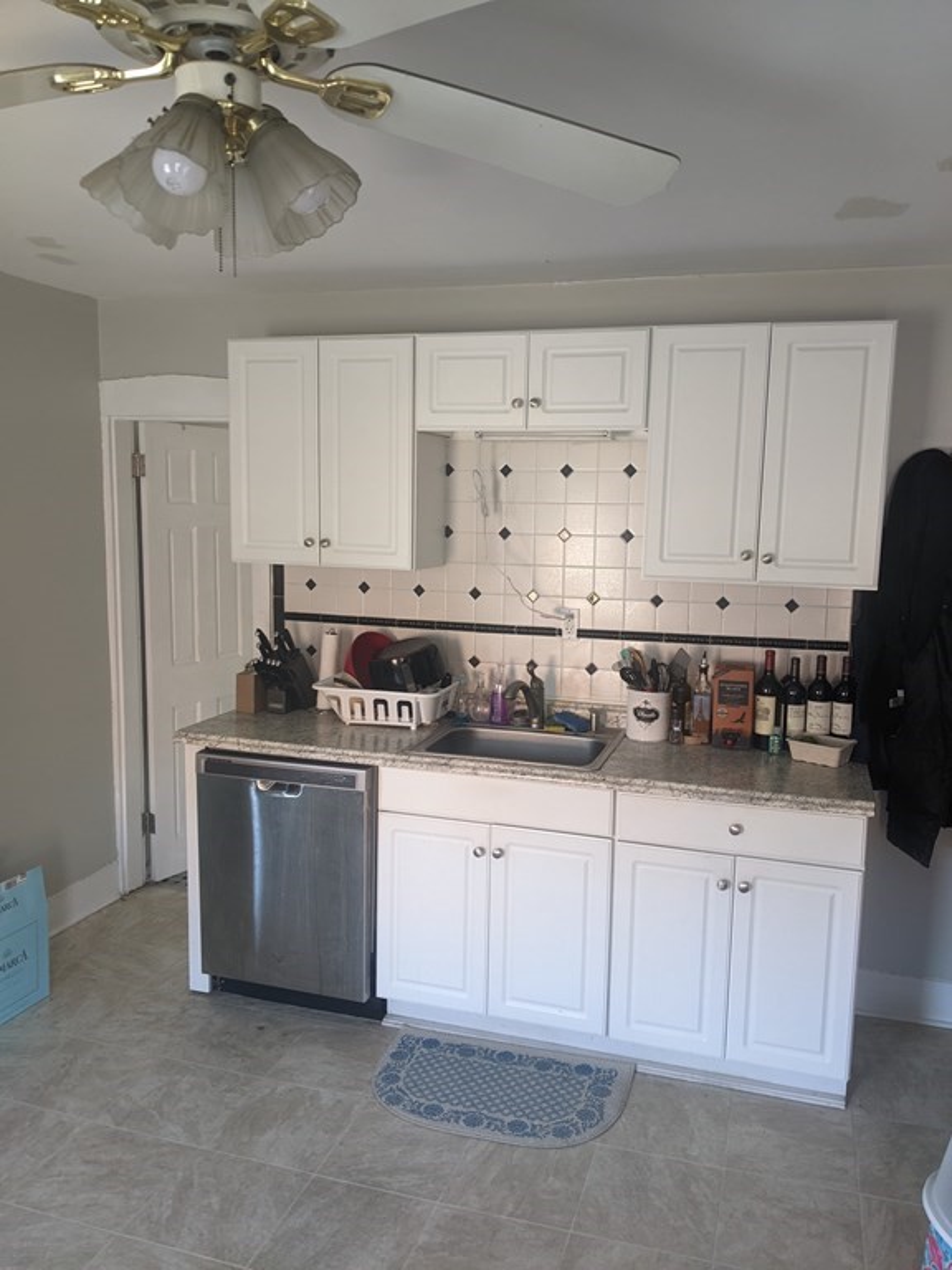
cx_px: 476
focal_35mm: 27
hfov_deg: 51.4
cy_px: 635
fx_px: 990
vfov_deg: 65.3
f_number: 1.8
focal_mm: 4.44
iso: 127
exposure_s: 1/30
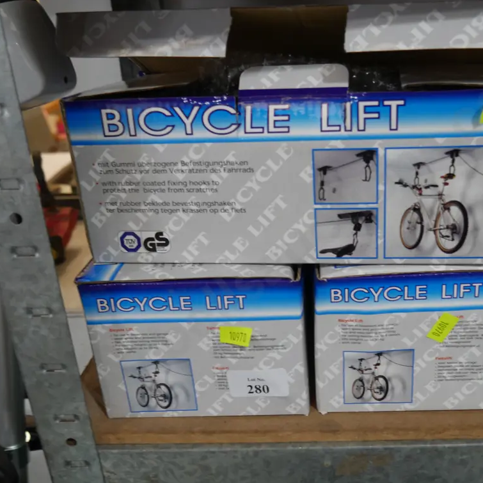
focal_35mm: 36
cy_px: 245
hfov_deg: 45.6
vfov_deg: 46.0
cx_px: 303
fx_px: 568
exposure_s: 1/60
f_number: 3.6
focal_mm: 15
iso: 400
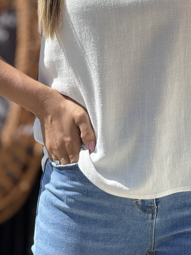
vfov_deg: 8.7
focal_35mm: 226
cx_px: 130
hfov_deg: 6.6
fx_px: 1663
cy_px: 38
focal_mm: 15.66
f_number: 2.8
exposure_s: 1/977
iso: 50
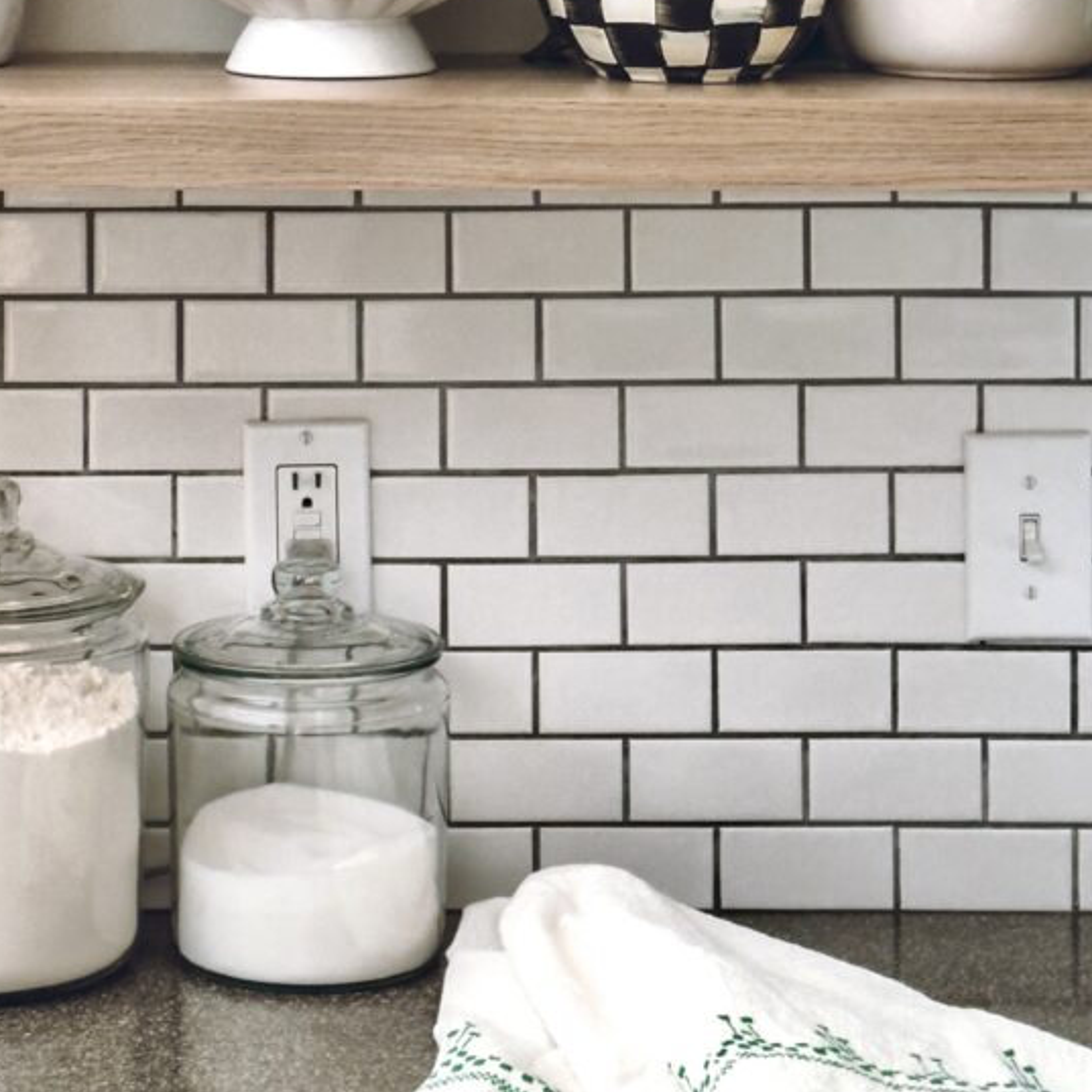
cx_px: 301
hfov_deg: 14.5
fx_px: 4283
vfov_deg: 14.2
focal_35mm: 120
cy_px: -144
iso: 250
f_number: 1.8
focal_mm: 6.86
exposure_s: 1/50
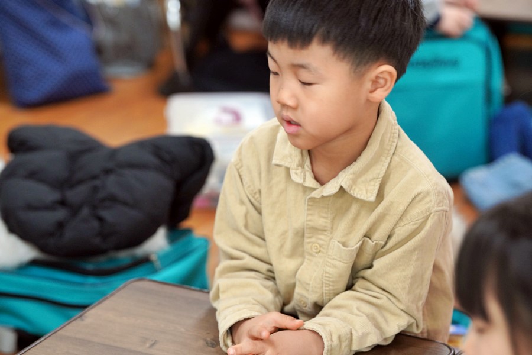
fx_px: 1699
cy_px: 178
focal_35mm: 115
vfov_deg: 11.9
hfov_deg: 17.8
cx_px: 266
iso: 2500
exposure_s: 1/160
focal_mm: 115
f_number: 4
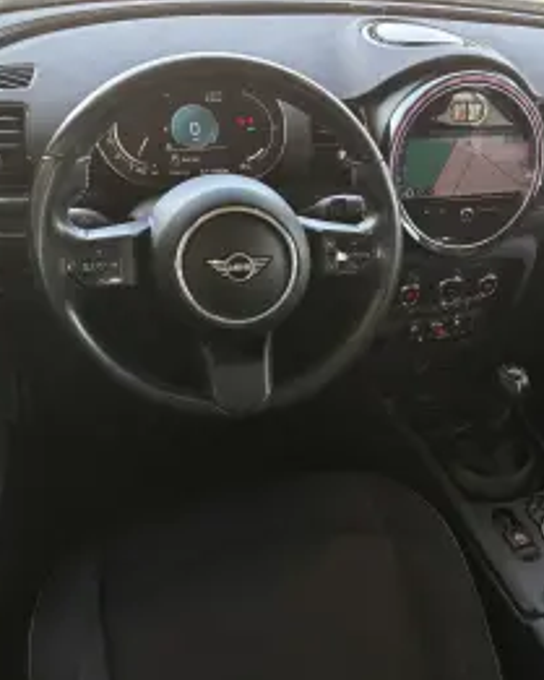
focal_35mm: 35
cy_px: 339
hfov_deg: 41.2
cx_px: 398
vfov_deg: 51.5
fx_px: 704
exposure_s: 1/121
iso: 125
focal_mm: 5.96
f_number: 1.6
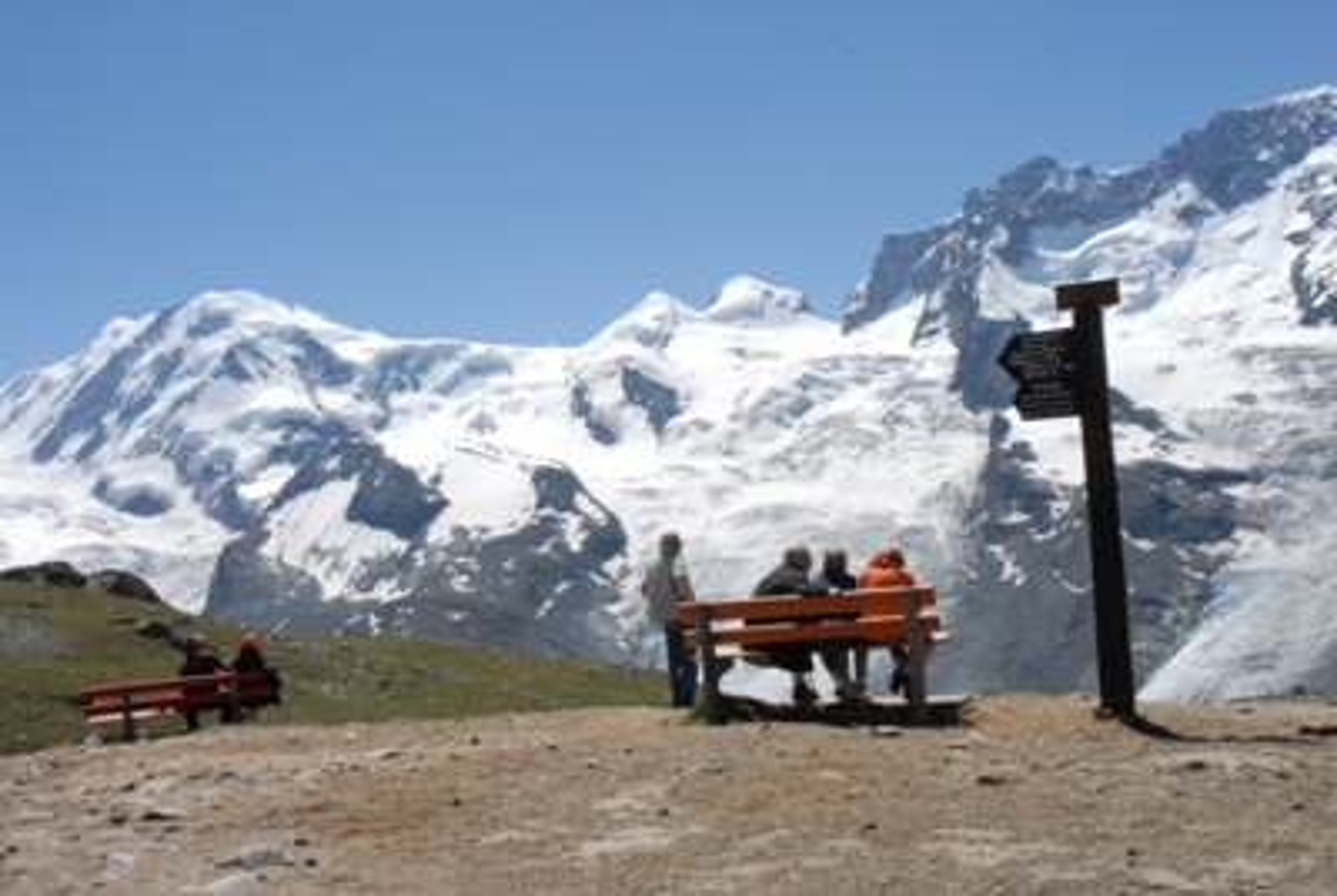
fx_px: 1506
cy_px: 448
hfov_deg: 47.9
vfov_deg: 33.1
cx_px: 668
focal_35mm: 40
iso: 320
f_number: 22
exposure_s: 1/80
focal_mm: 27
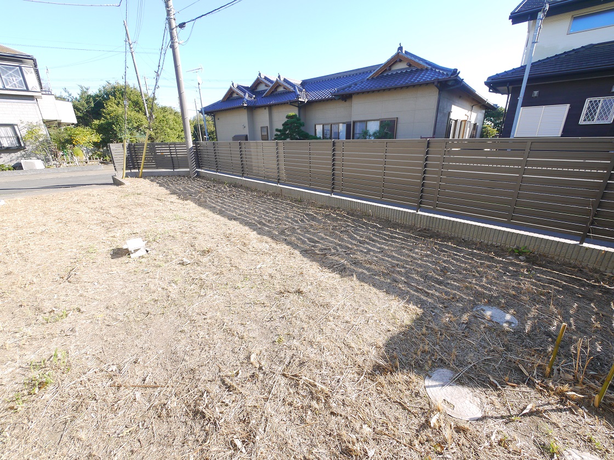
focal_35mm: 14
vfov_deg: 85.7
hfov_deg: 102.1
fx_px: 248
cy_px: 230
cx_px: 307
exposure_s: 1/200
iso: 160
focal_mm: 7
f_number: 5.6
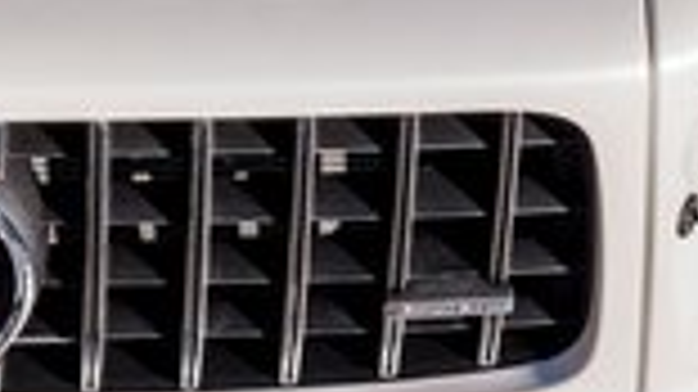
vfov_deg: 5.1
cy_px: -442
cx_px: -153
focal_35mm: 235
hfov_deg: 9.1
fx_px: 4347
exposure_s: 1/50
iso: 100
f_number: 16
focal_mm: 58
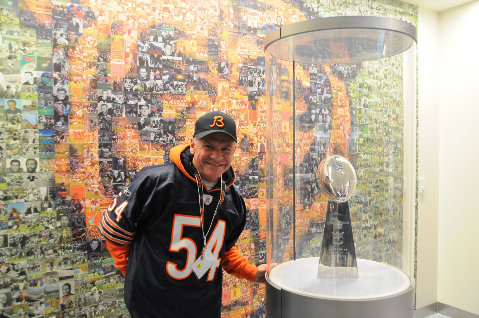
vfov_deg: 43.5
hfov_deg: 62.0
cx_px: 240
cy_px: 159
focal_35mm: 30
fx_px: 399
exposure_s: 1/60
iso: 3200
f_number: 4
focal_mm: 20
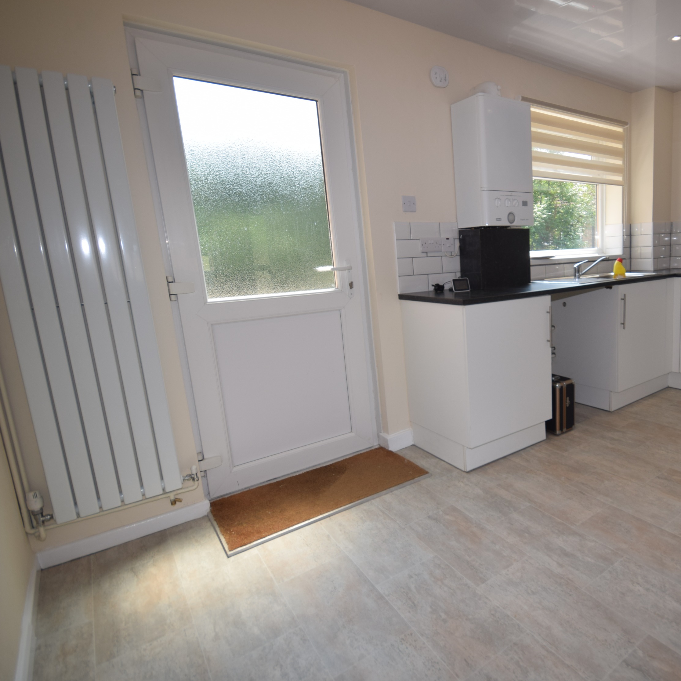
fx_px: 445
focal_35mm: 20
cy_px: 343
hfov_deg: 70.7
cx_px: 496
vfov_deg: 74.8
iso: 110
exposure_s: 1/125
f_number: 5.6
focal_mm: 10
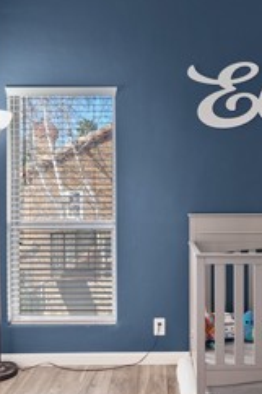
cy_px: 206
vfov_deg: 51.9
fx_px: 404
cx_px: 168
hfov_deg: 35.6
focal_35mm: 37
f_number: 9
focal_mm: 14
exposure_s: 2.5
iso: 100
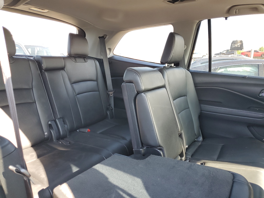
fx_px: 198
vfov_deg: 53.1
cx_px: 132
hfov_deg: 67.3
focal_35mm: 26
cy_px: 99
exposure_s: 1/60.2
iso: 65
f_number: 1.5
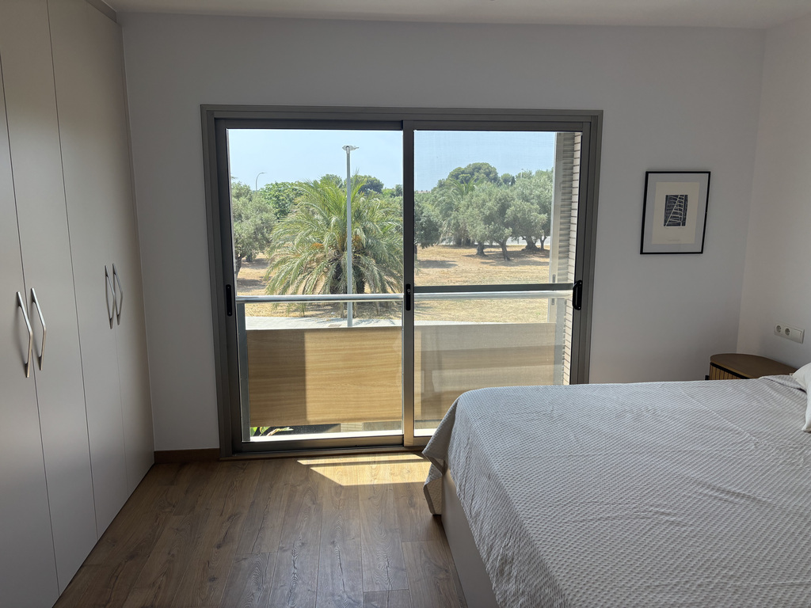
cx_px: 406
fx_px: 609
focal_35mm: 26
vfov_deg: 53.1
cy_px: 304
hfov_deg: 67.3
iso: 50
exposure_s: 1/702
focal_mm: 5.96
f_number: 1.6
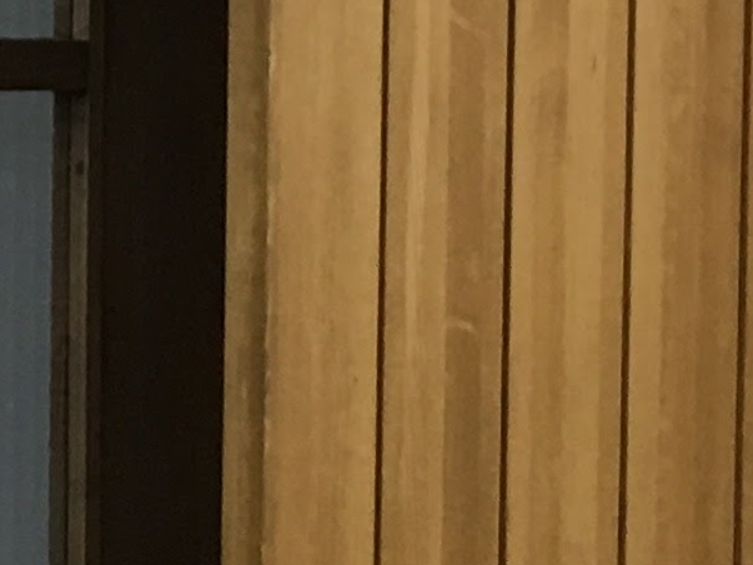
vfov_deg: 7.7
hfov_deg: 10.0
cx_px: -211
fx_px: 4219
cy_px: 224
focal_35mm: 194
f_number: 2.2
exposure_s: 1/30
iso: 100
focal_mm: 4.15
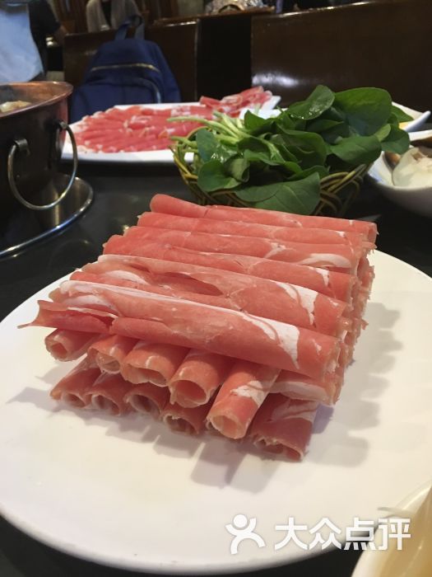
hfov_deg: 48.2
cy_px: 288
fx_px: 483
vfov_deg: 61.7
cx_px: 216
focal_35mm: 29
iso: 200
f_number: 2.2
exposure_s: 1/33
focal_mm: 4.15
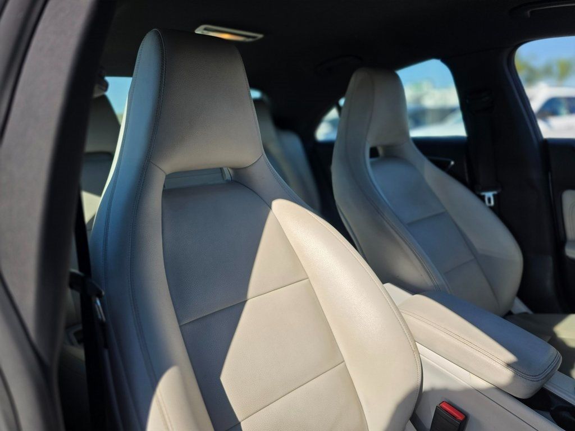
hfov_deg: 73.9
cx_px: 288
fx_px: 382
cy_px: 216
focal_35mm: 23
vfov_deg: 58.9
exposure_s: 1/4145
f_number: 1.7
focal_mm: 6.3
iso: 80
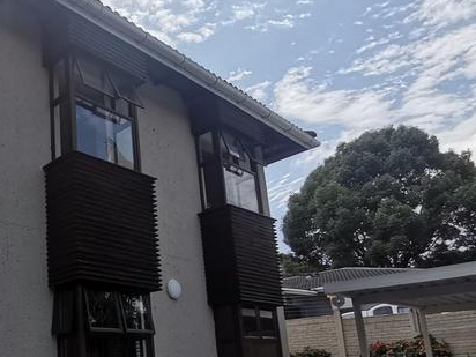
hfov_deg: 49.9
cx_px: 58
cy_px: 278
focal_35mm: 33
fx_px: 454
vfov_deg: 41.4
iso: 50
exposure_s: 1/2151
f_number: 2.4
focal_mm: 1.78
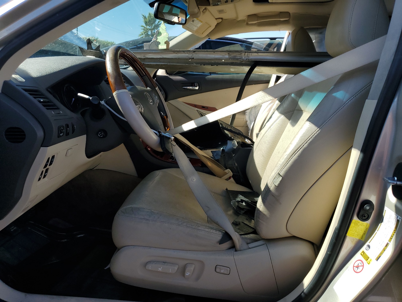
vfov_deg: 53.1
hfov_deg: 67.3
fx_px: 302
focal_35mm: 26
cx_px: 201
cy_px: 151
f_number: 1.5
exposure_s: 1/1667
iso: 50
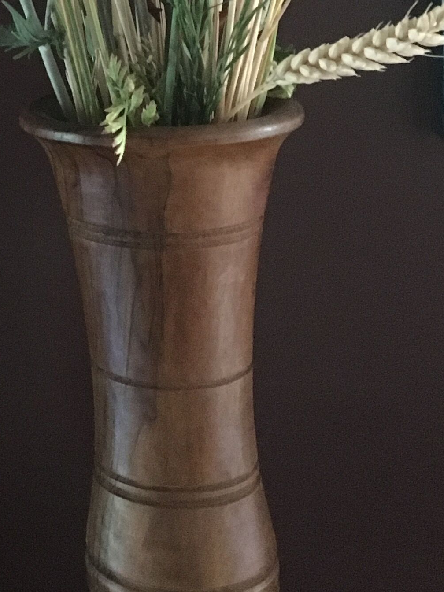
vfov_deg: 21.2
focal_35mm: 87
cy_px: -78
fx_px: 1488
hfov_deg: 16.2
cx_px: -115
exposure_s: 1/17
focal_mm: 4.15
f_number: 2.2
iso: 500
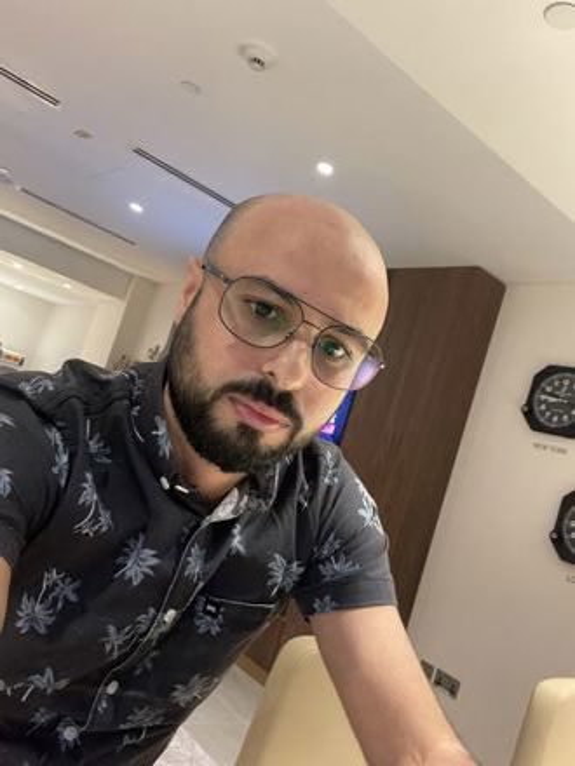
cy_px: 383
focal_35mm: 30
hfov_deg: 46.8
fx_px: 664
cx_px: 288
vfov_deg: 60.0
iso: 640
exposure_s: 1/20
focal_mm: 2.71
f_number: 2.2
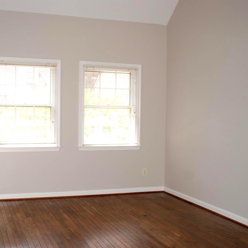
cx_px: 90
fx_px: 349
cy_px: 127
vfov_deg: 39.2
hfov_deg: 38.9
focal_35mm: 43
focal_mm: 22
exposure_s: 1/200
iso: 400
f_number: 5.6
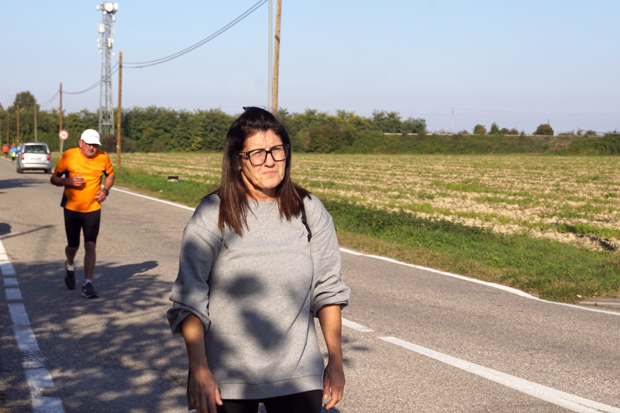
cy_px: 206
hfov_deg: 27.0
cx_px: 310
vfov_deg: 18.2
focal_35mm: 75
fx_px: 1291
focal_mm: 50
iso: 100
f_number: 9
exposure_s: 1/250
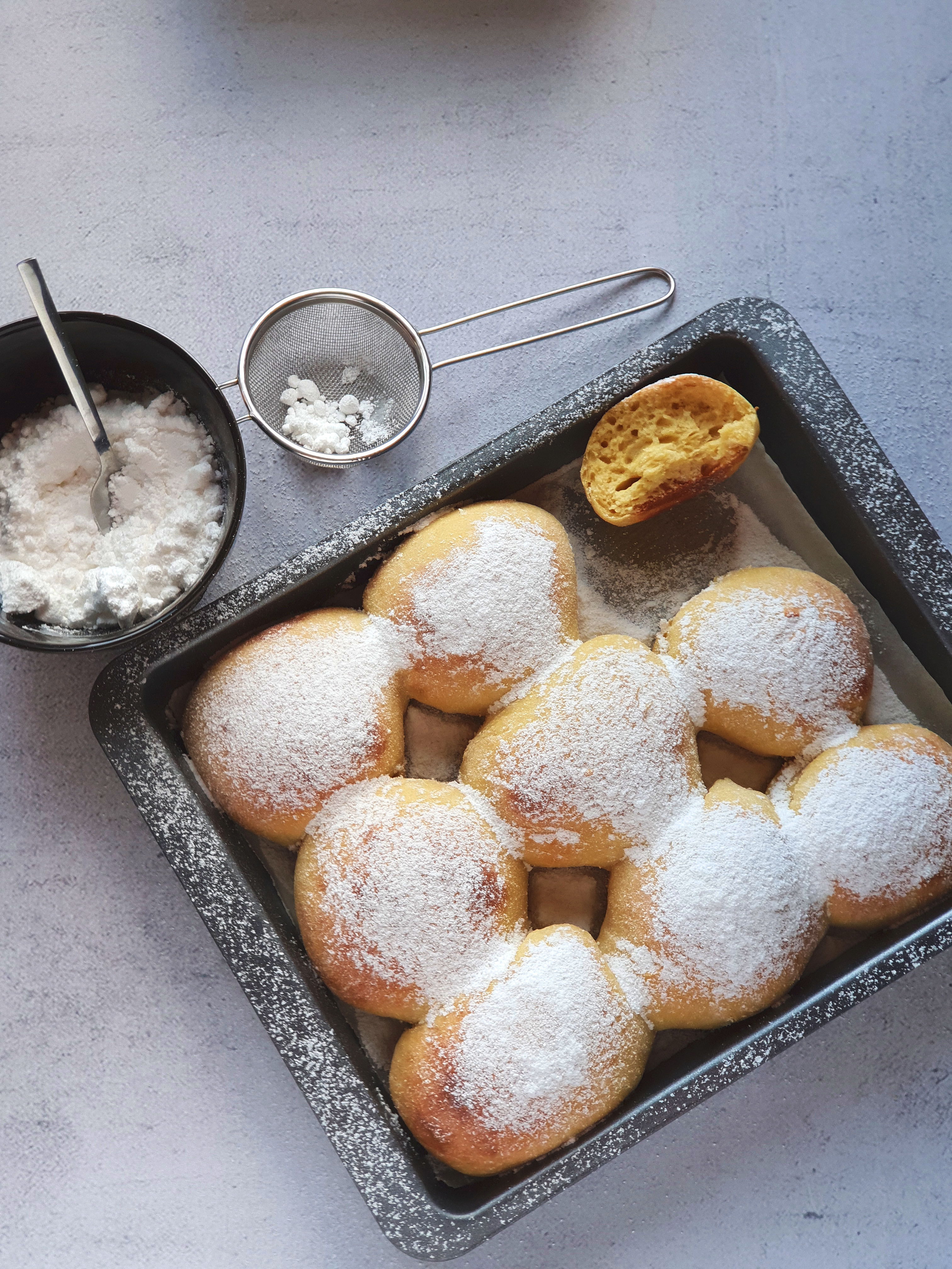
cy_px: 634
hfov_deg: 28.0
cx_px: 476
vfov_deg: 36.8
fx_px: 1907
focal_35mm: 52
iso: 50
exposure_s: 1/33
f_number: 2.4
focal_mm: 6
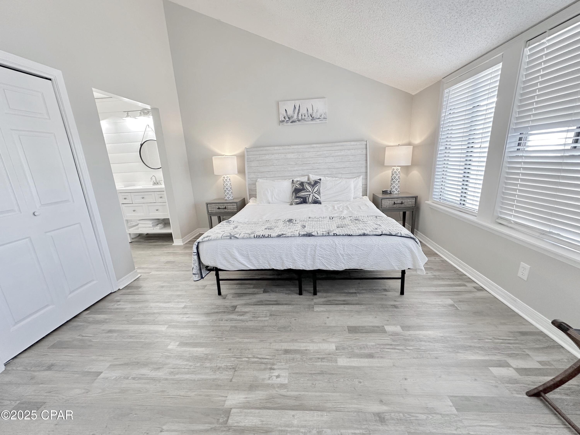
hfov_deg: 102.1
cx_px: 290
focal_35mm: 14
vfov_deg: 85.7
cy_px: 218
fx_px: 235
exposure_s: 1/120
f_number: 2.2
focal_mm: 2.22
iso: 200
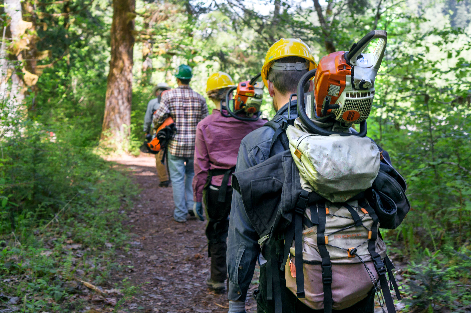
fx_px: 686
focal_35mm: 52
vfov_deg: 25.7
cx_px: 236
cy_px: 156
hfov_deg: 37.9
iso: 200
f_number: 4
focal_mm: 35
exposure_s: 1/160
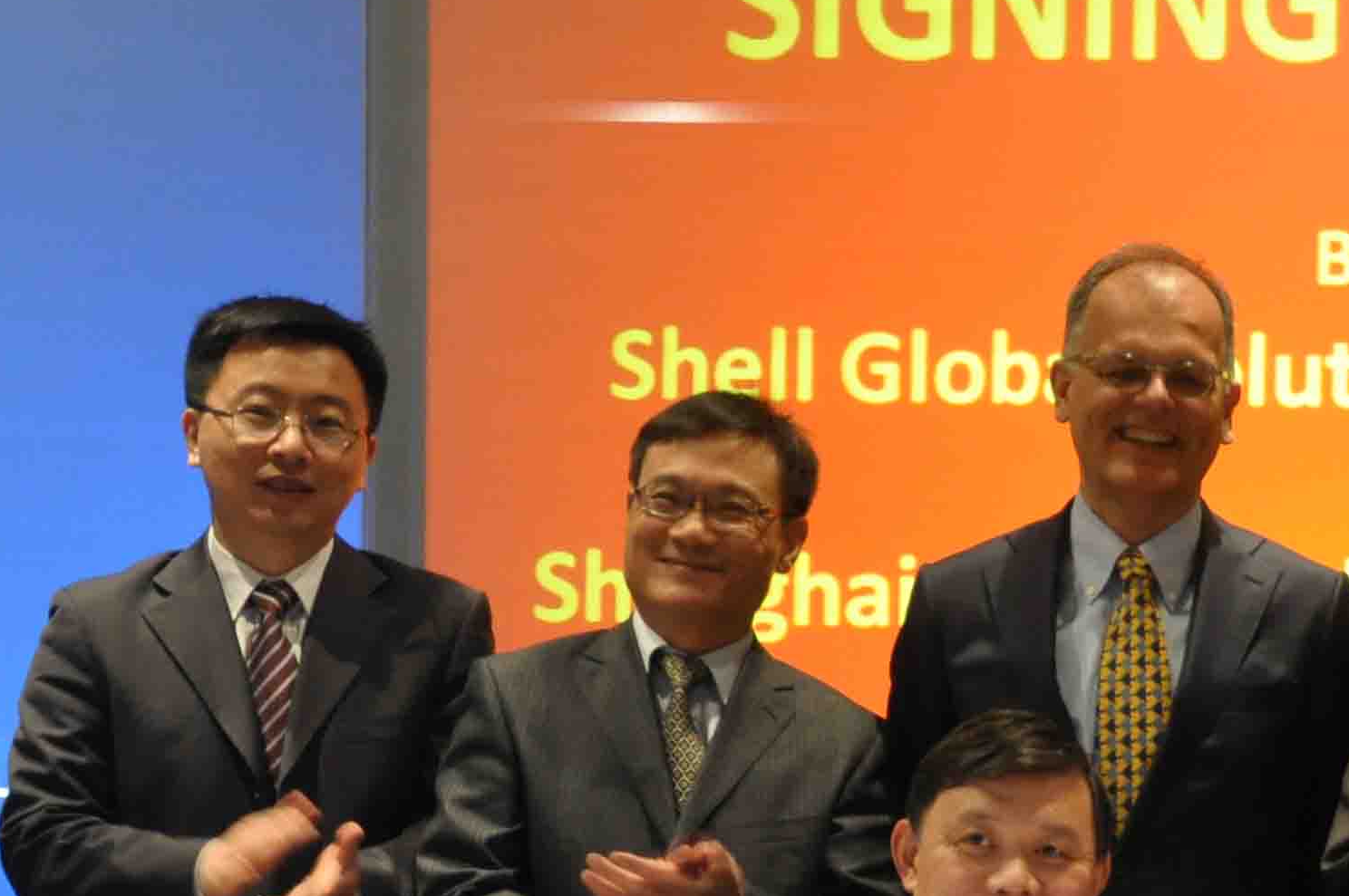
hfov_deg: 16.7
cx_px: 1238
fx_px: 4530
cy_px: 901
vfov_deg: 11.2
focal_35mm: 121
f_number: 4.2
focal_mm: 28
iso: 1000
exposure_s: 1/20
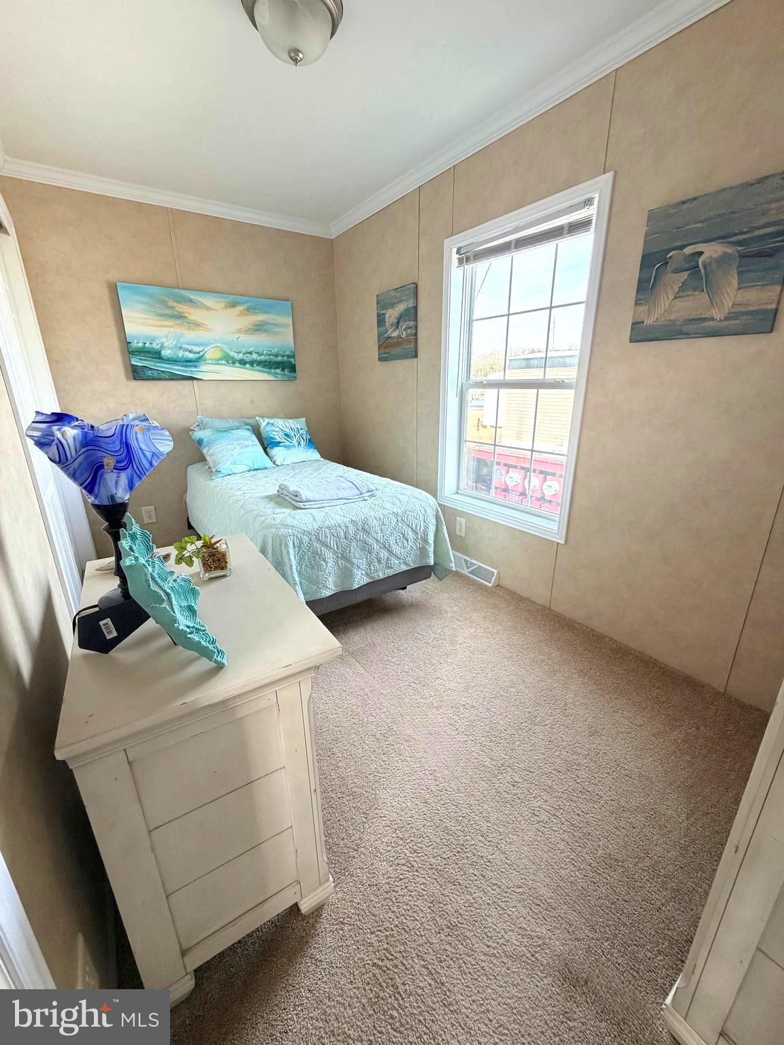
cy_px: 522
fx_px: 423
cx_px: 392
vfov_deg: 102.1
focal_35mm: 14
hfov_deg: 85.7
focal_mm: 2.22
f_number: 2.2
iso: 160
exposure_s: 1/121
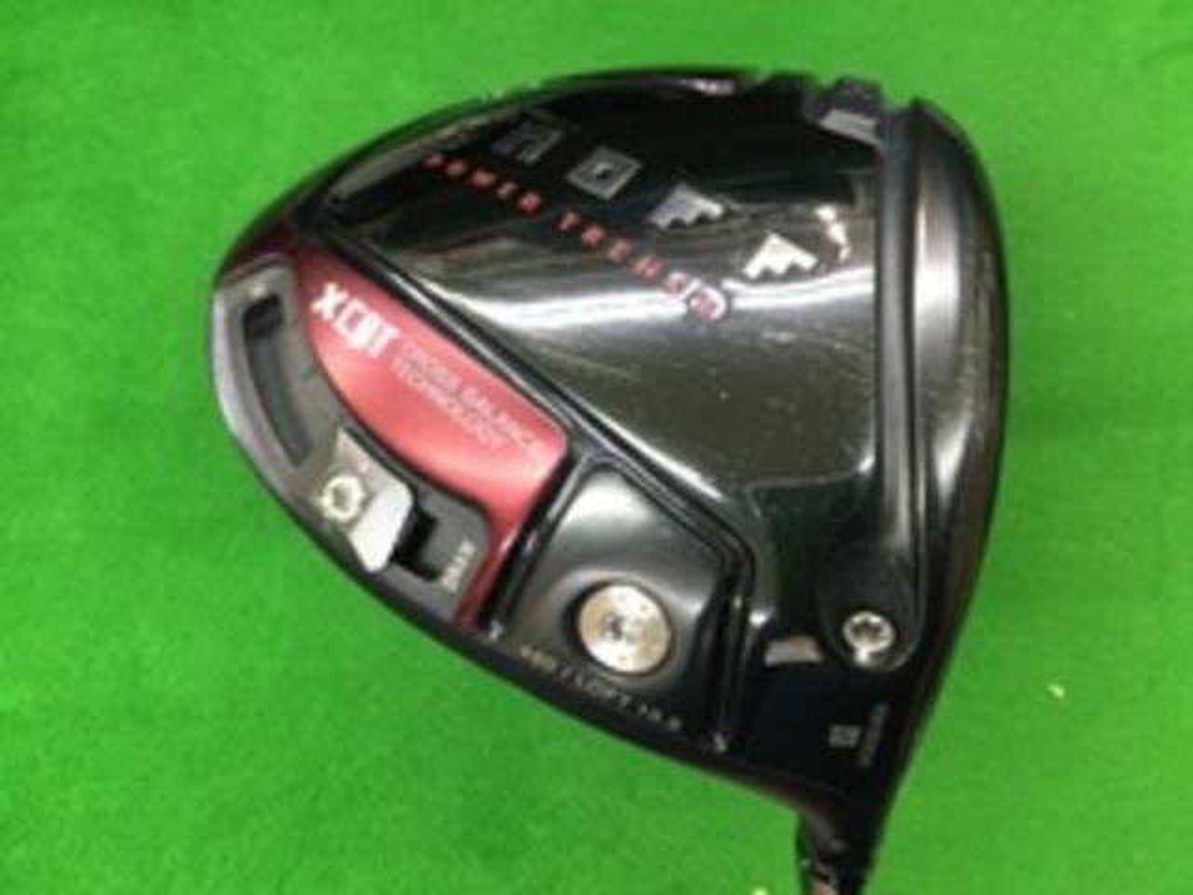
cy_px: 448
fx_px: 1068
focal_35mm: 31
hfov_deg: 58.4
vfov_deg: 45.4
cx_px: 596
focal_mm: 3.3
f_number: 2.4
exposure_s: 1/30
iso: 200
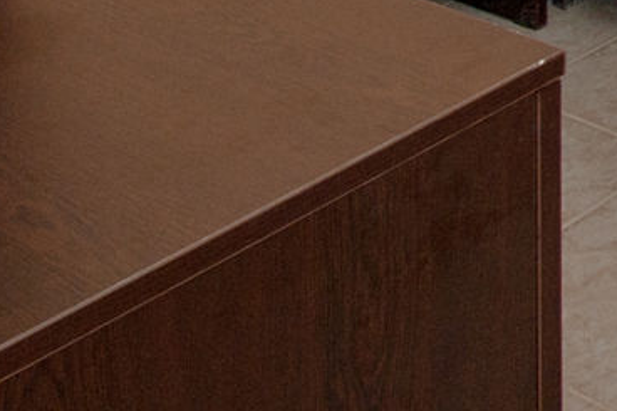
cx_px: 1281
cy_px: -399
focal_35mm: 74
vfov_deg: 15.1
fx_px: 1268
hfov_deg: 17.7
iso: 200
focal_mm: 17
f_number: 10
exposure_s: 1/320
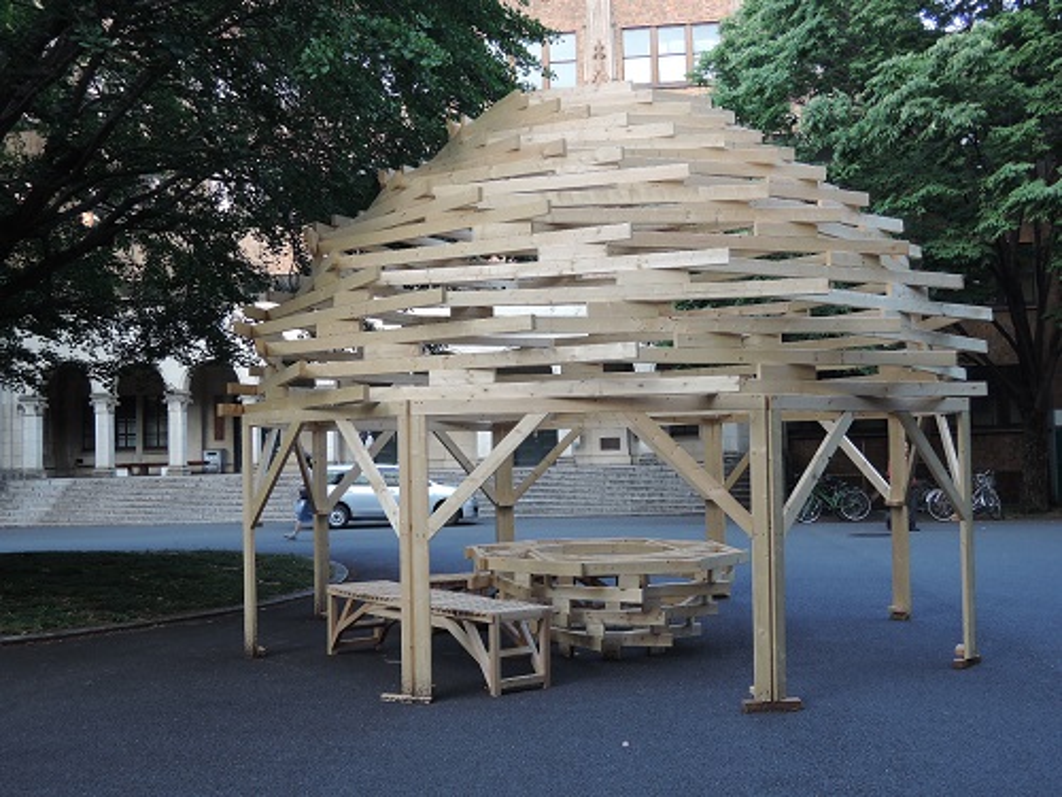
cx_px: 531
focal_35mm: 40
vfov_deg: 36.0
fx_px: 1227
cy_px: 398
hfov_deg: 46.8
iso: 110
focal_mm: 8.6
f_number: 3.5
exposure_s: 1/50
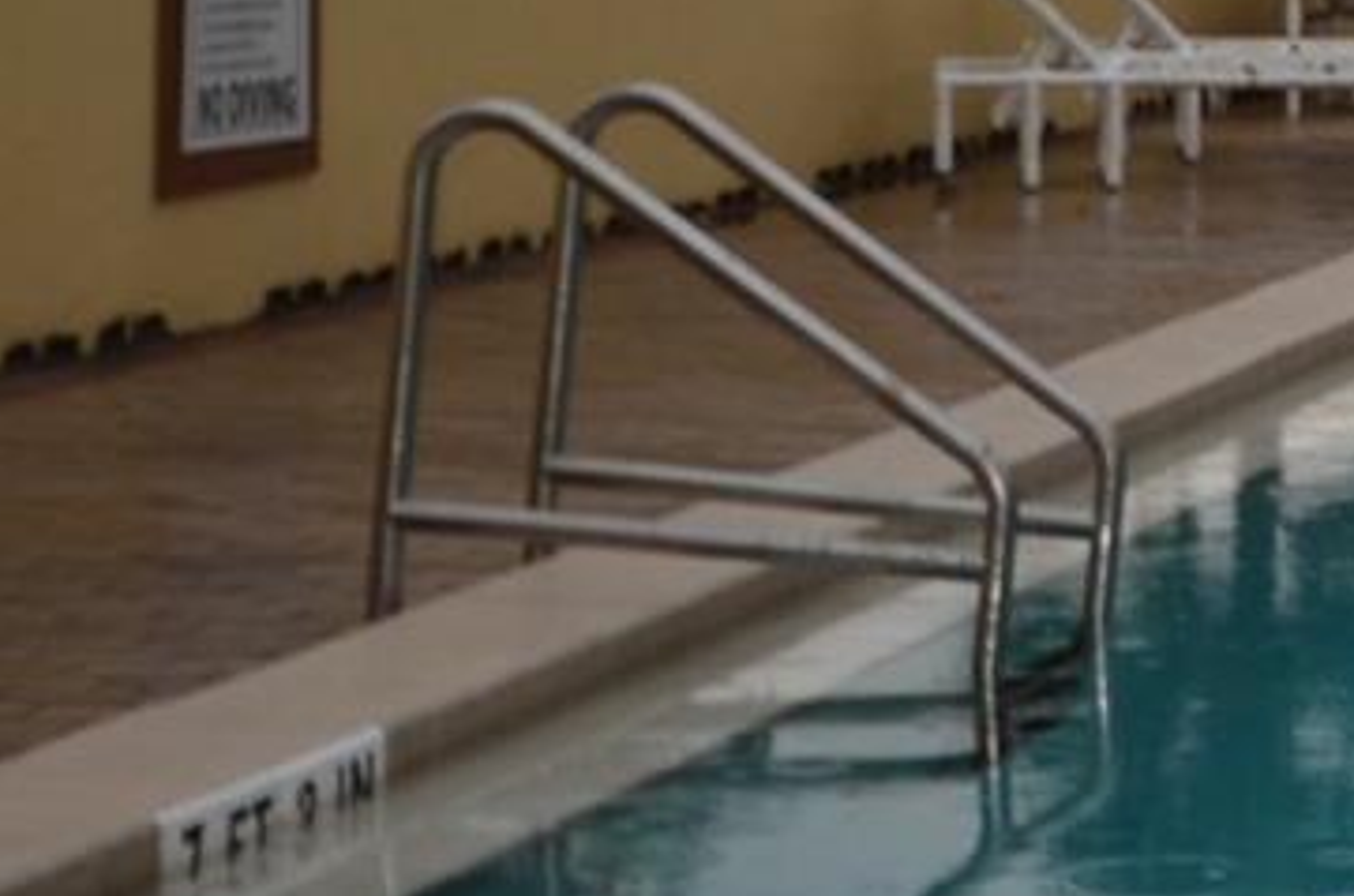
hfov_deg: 12.9
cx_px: 2937
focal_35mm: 133
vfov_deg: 10.0
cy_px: -309
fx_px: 4991
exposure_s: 1/200
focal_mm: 20
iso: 110
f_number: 4.5
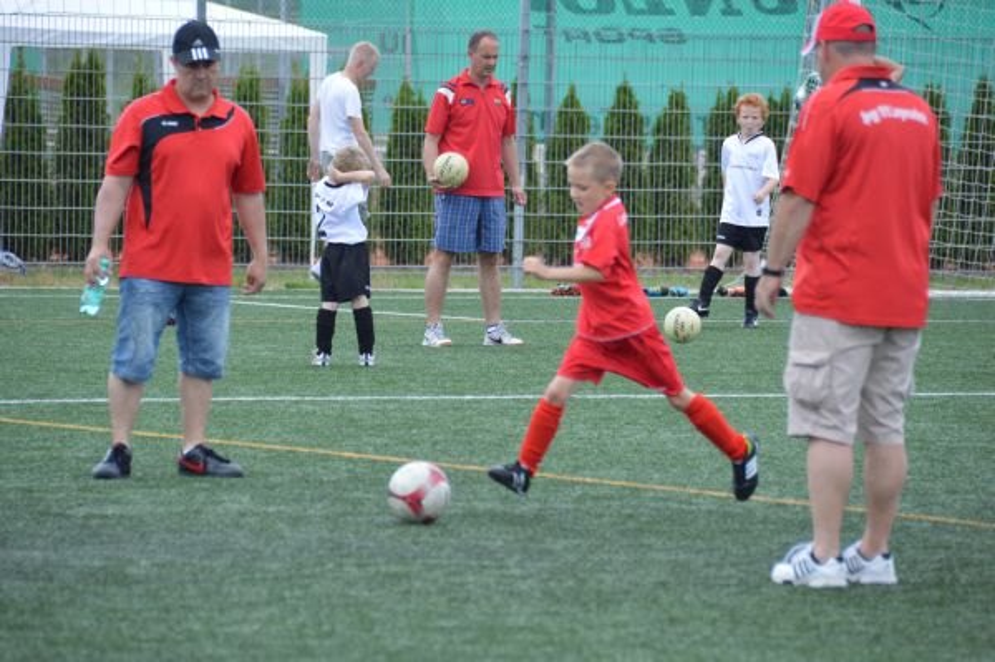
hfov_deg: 6.9
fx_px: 8285
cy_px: 331
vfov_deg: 4.6
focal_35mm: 300
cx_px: 498
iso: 400
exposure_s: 1/800
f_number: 5.6
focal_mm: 200
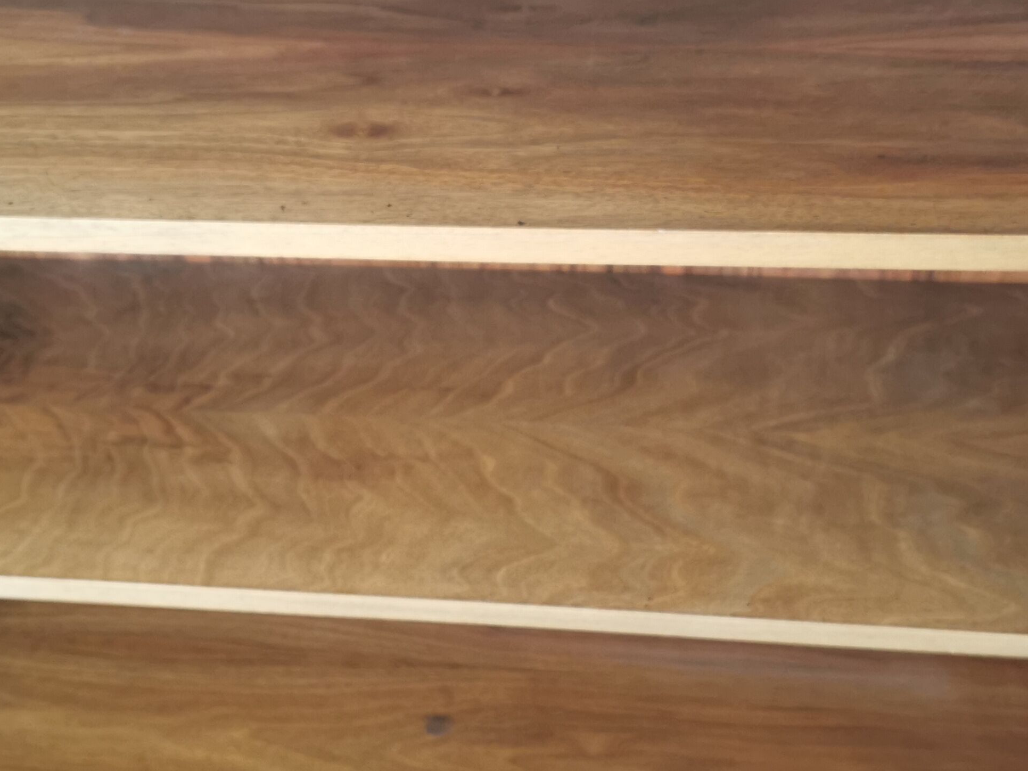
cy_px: 436
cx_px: 525
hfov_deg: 37.5
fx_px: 1514
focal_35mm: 51
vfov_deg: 28.5
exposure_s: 1/50
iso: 160
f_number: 1.6
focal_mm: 5.56
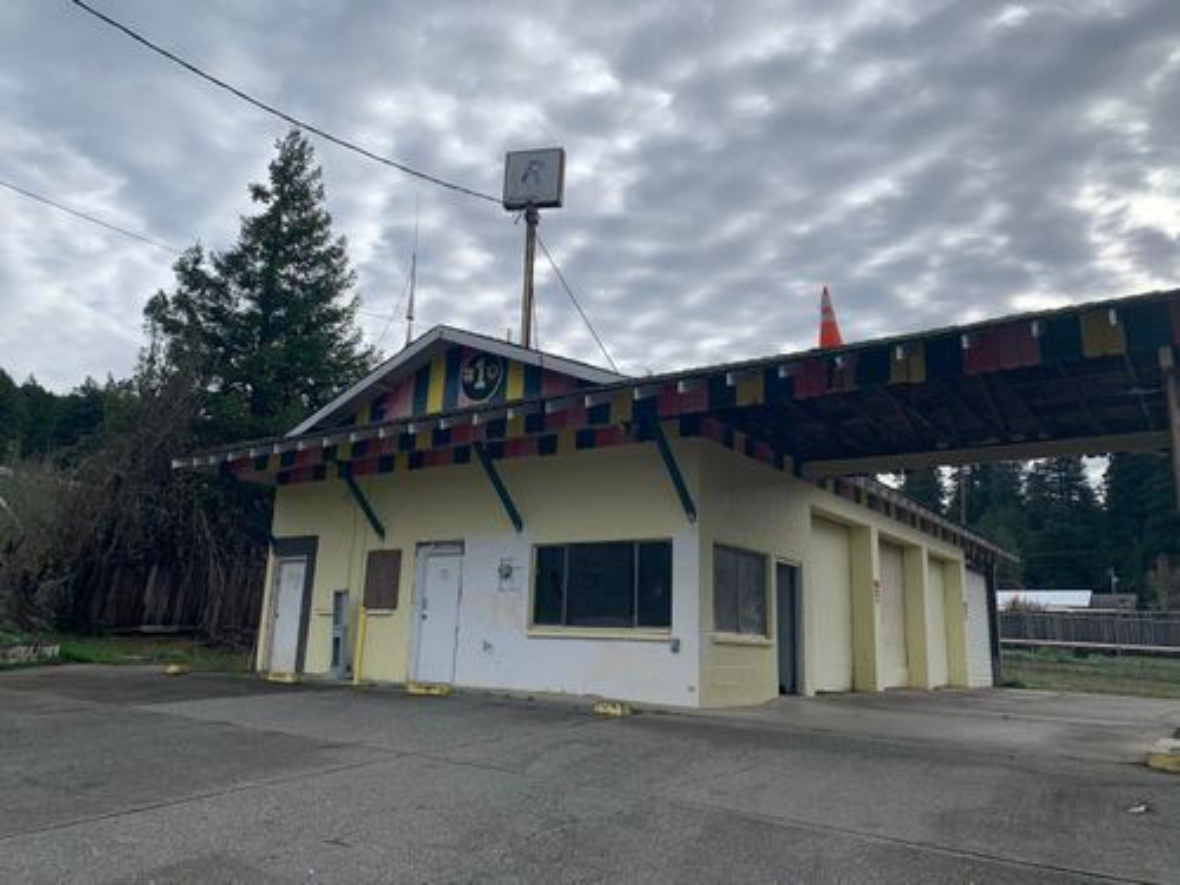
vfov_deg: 53.1
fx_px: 886
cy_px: 442
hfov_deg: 67.3
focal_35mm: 26
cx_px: 590
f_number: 1.8
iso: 25
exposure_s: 1/2545
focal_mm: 4.25
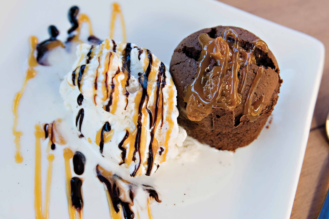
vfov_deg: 17.7
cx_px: 155
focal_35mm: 77
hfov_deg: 26.4
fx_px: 700
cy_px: 128
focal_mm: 35
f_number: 3.5
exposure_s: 1/320
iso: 200
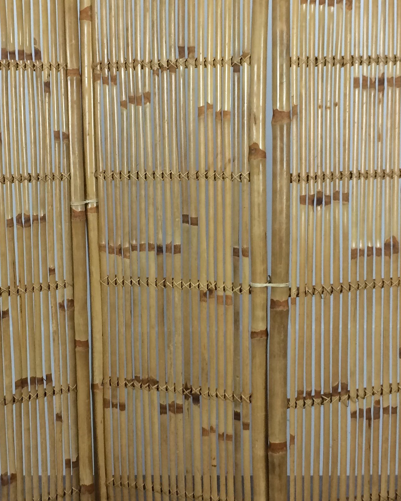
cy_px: 211
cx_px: 172
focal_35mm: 57
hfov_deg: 26.7
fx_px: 846
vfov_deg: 33.0
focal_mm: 4.15
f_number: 2.2
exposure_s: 1/33
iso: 50
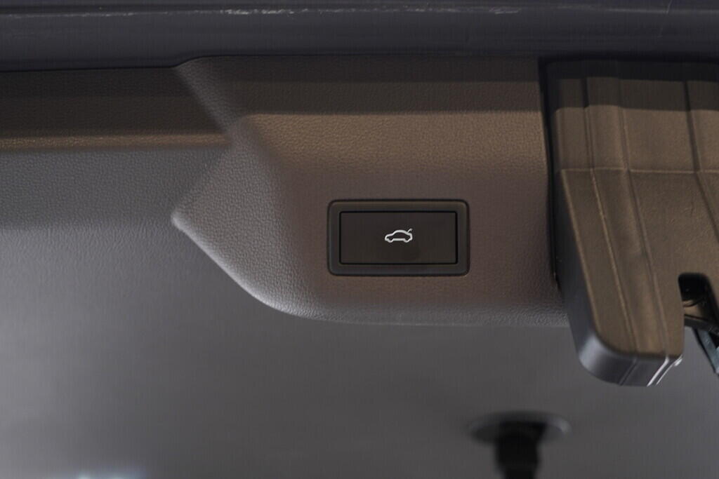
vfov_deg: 36.9
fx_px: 719
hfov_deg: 53.1
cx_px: 360
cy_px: 240
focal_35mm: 36
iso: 250
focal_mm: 24
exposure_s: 1/40
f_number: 2.8
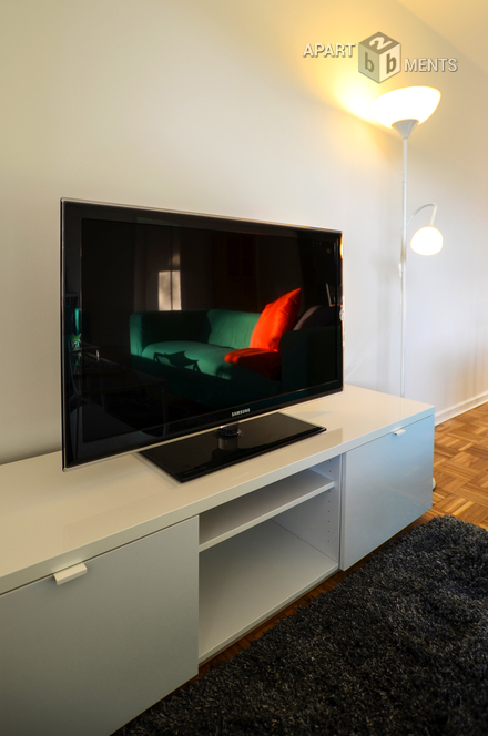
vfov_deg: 100.5
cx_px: 244
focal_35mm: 15
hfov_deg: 77.1
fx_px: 306
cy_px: 368
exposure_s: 1/50
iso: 100
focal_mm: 10
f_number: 3.5
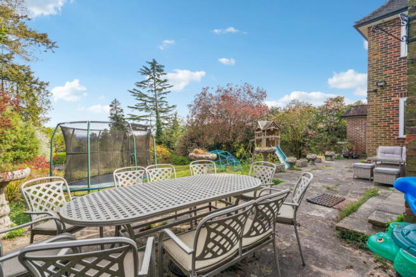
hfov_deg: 96.7
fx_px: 185
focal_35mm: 16
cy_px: 138
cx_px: 208
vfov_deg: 73.8
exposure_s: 1/400
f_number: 8
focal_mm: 16
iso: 640
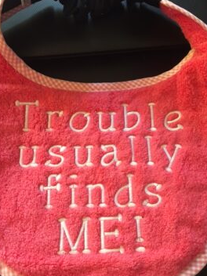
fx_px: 263
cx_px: 100
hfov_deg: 42.9
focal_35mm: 33
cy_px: 138
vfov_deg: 55.4
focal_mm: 4.15
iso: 100
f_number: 2.2
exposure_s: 1/17
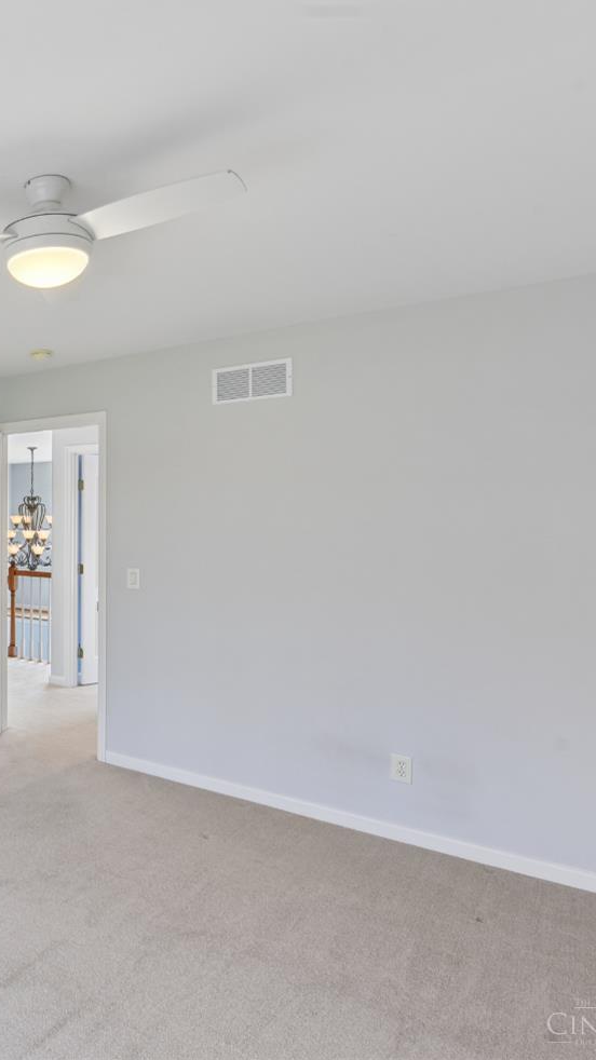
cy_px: 521
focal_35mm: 24
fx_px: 675
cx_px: -97
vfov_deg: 76.3
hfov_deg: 37.6
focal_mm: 15
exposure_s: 1/20
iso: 400
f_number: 8
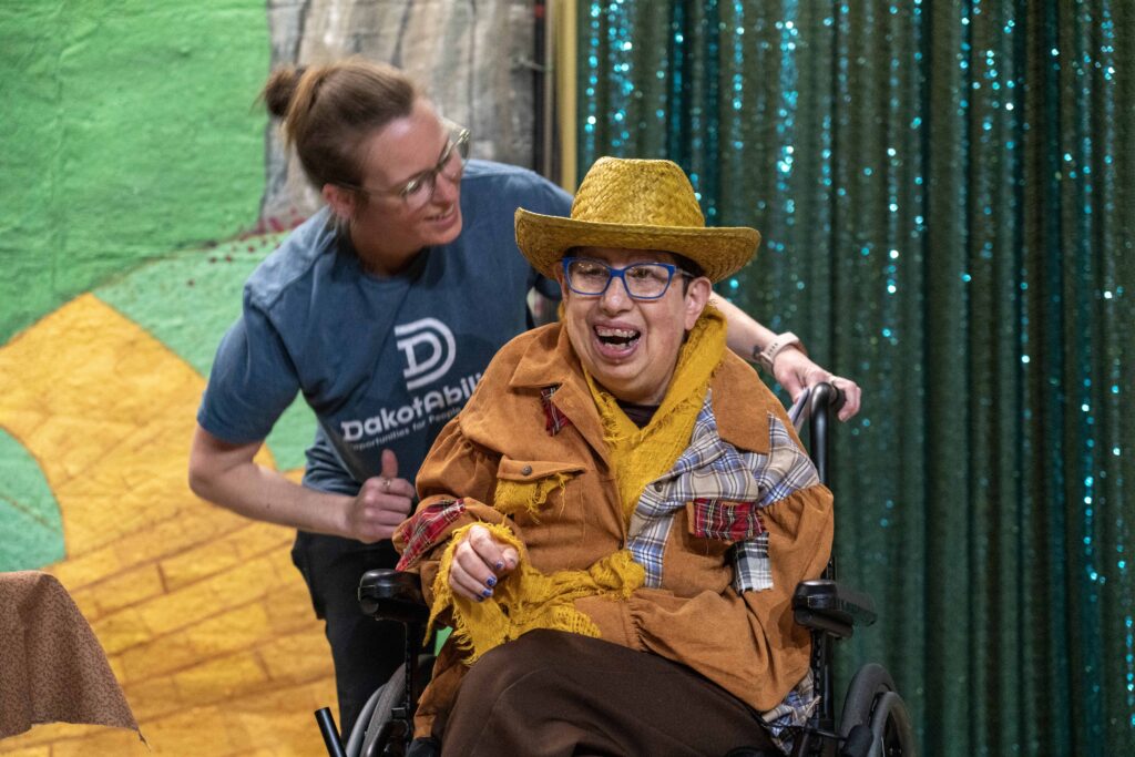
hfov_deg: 19.5
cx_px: 568
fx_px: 3311
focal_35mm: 105
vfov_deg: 13.0
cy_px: 378
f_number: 4
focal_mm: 105
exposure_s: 1/160
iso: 6400
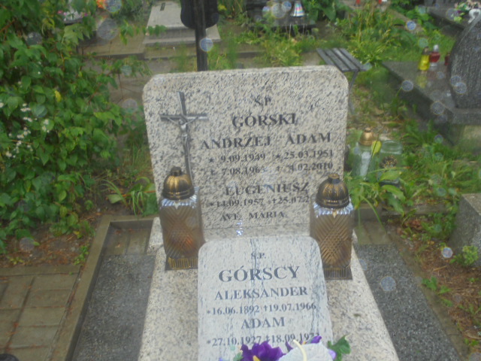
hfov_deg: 54.0
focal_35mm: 34
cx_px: 240
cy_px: 180
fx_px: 472
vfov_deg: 41.8
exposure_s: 1/60
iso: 100
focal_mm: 6.1
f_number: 4
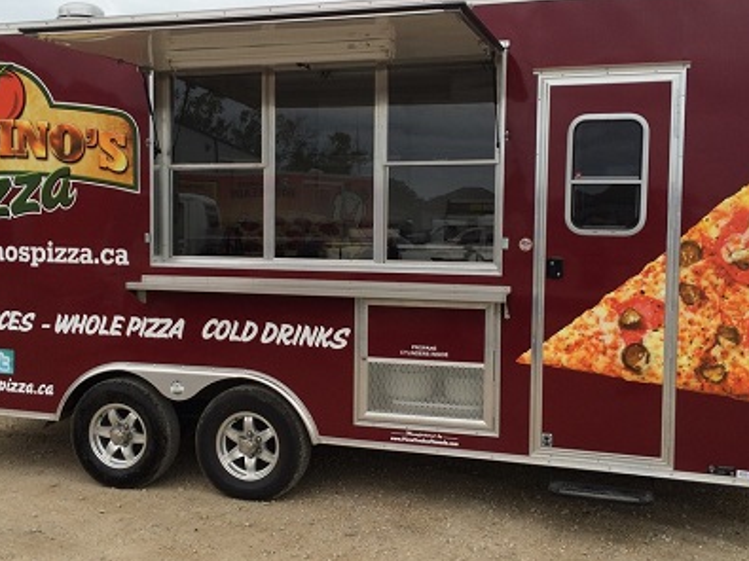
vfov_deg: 35.1
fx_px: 887
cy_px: 274
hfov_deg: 45.7
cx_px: 338
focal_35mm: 41
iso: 32
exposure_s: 1/641
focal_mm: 4.12
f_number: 2.2
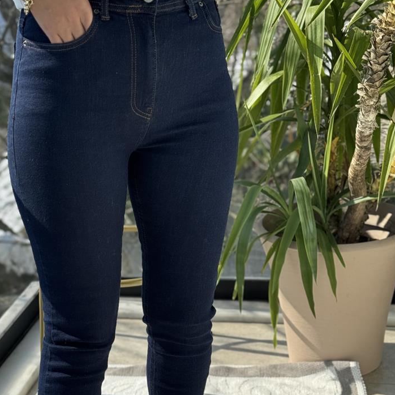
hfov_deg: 21.3
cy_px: 285
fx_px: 1046
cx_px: 127
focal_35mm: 81
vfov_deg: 21.3
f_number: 1.78
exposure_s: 1/1172
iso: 64
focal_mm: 6.76
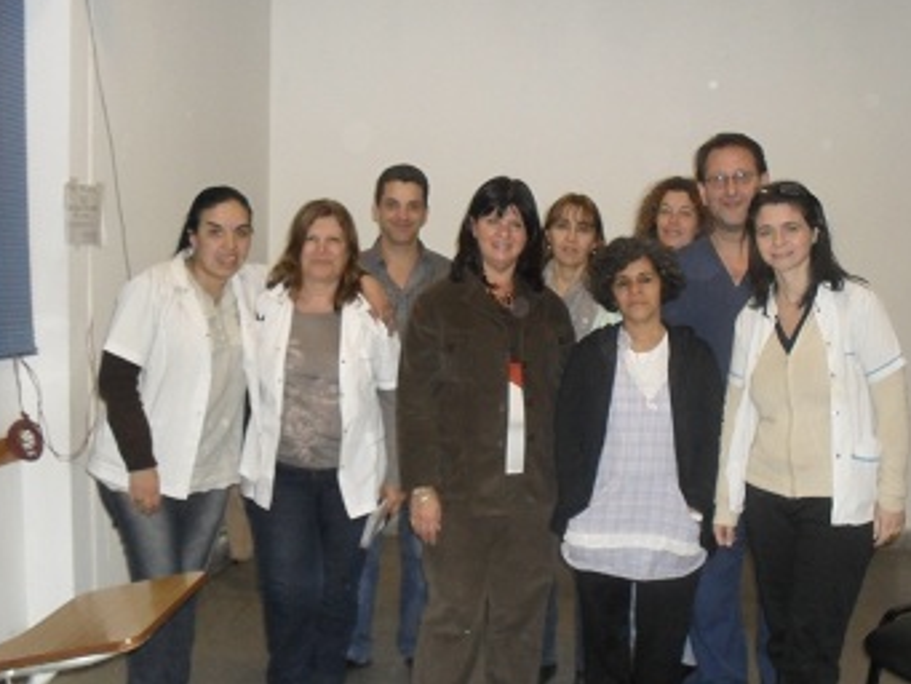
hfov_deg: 45.7
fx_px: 1079
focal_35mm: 41
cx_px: 494
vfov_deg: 35.2
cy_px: 342
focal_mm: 6.3
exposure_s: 1/45
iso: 320
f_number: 3.2
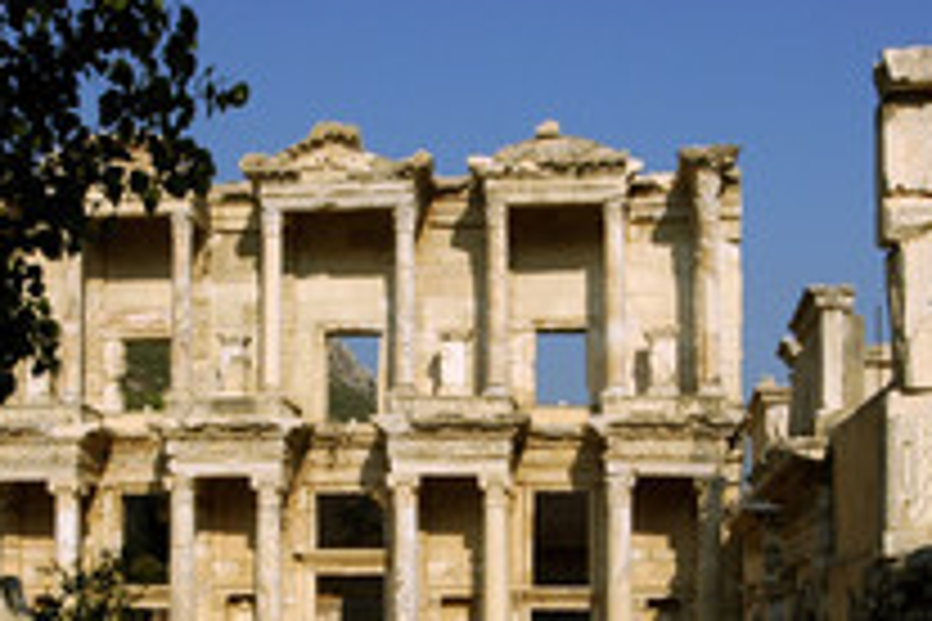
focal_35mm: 67
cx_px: 425
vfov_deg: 20.0
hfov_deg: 30.1
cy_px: 549
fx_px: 1734
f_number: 18
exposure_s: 1/125
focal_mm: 22
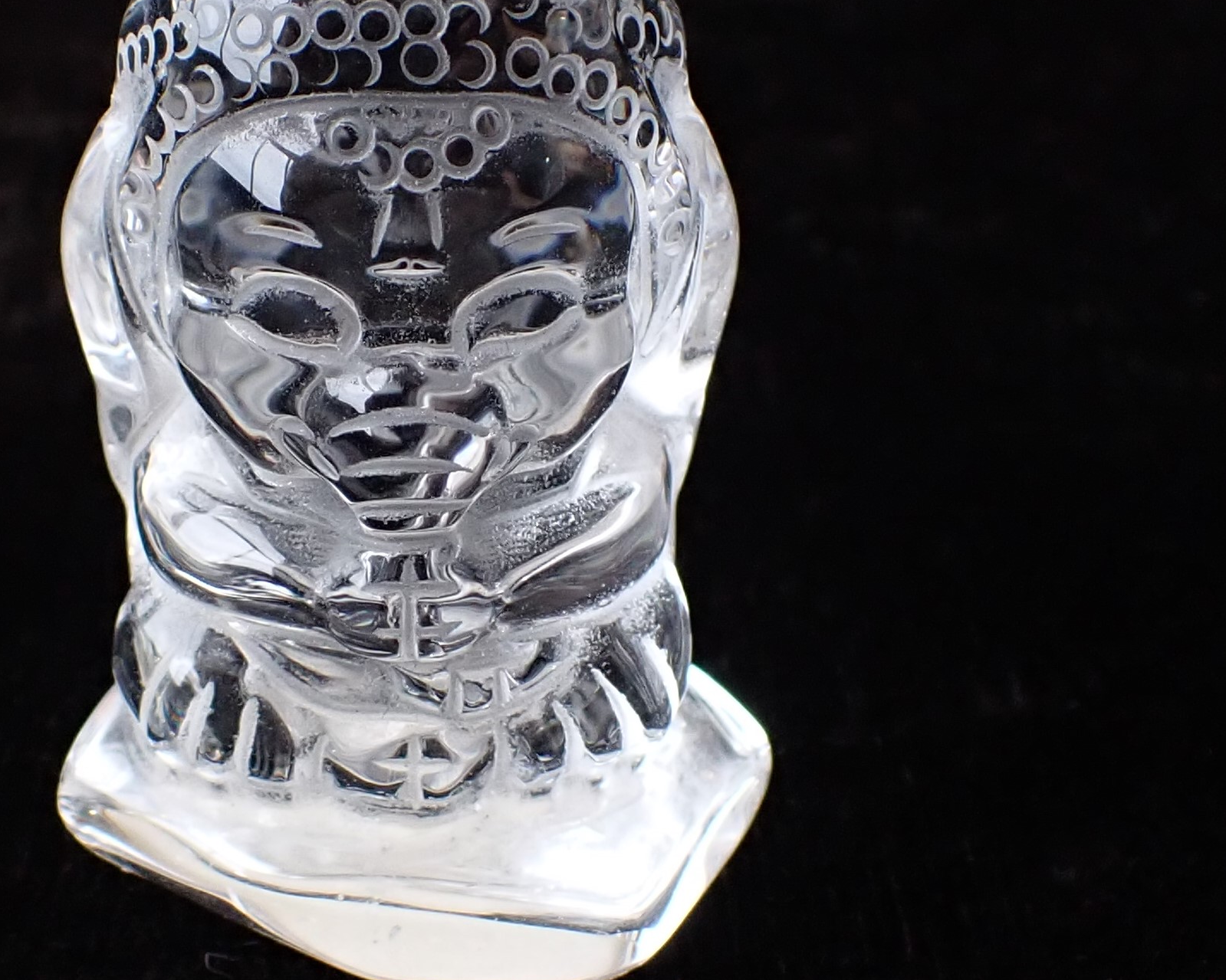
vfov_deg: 24.6
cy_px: 416
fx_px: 2250
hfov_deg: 30.2
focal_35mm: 62
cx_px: 399
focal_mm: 5.4
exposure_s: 1/125
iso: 250
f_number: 3.2
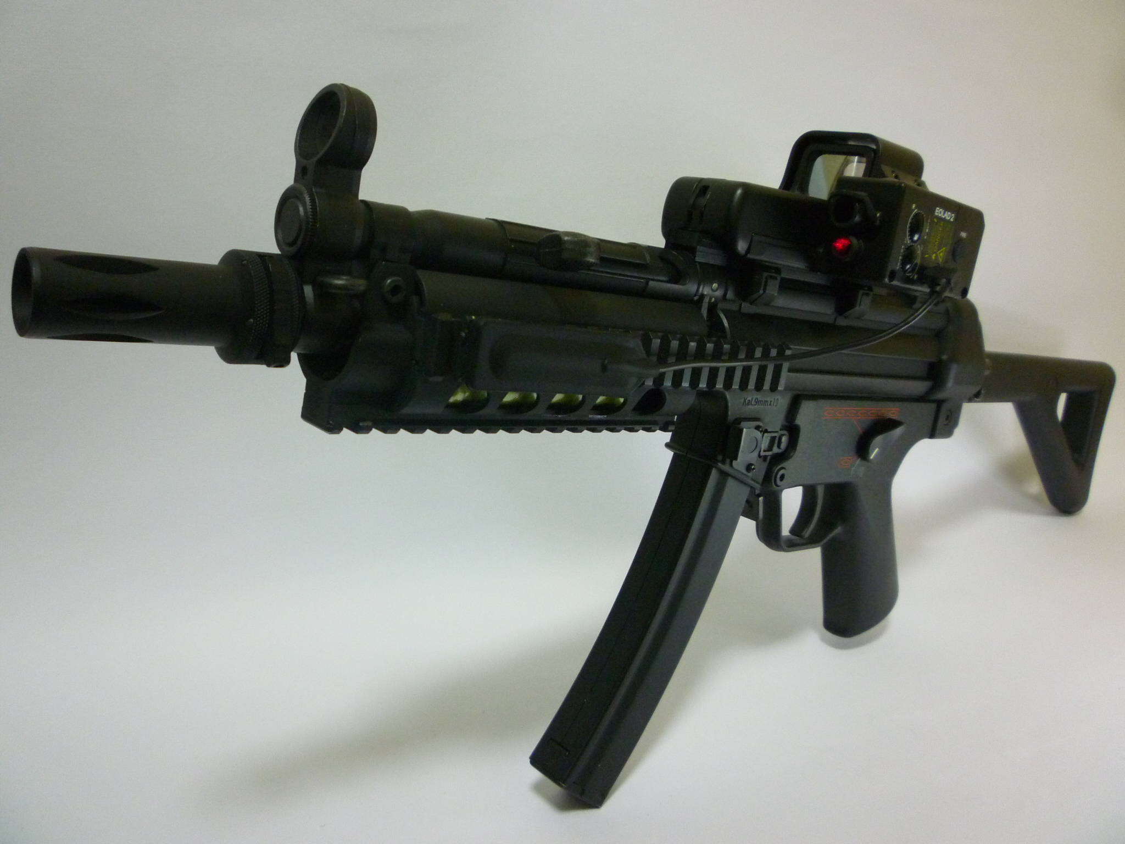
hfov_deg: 61.7
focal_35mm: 29
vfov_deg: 48.2
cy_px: 422
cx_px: 562
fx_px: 942
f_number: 3.3
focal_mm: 5.2
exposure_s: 1/25
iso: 400
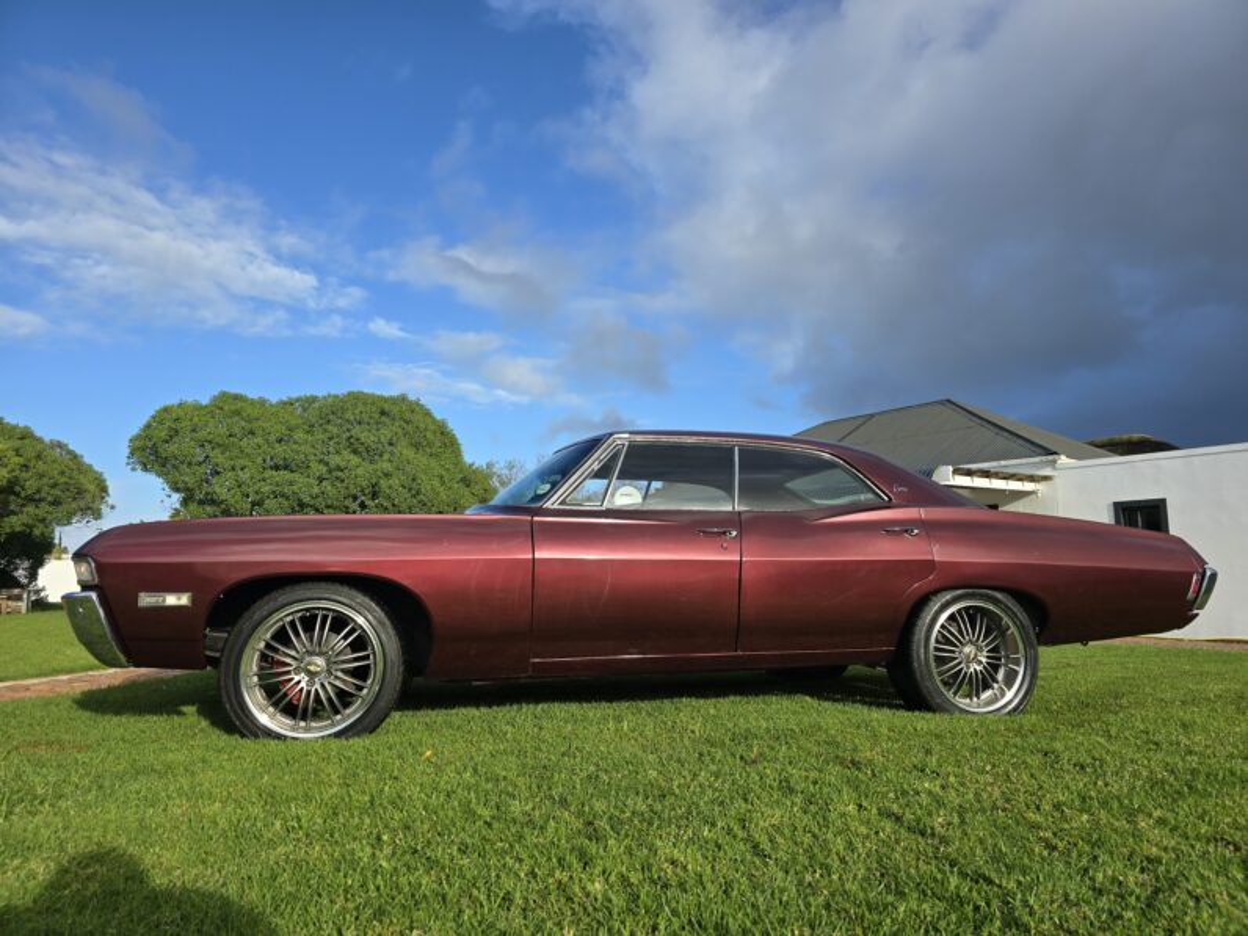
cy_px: 468
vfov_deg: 58.9
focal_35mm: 23
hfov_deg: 73.9
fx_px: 829
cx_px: 624
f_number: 1.7
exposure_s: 1/612
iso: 12
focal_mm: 6.3
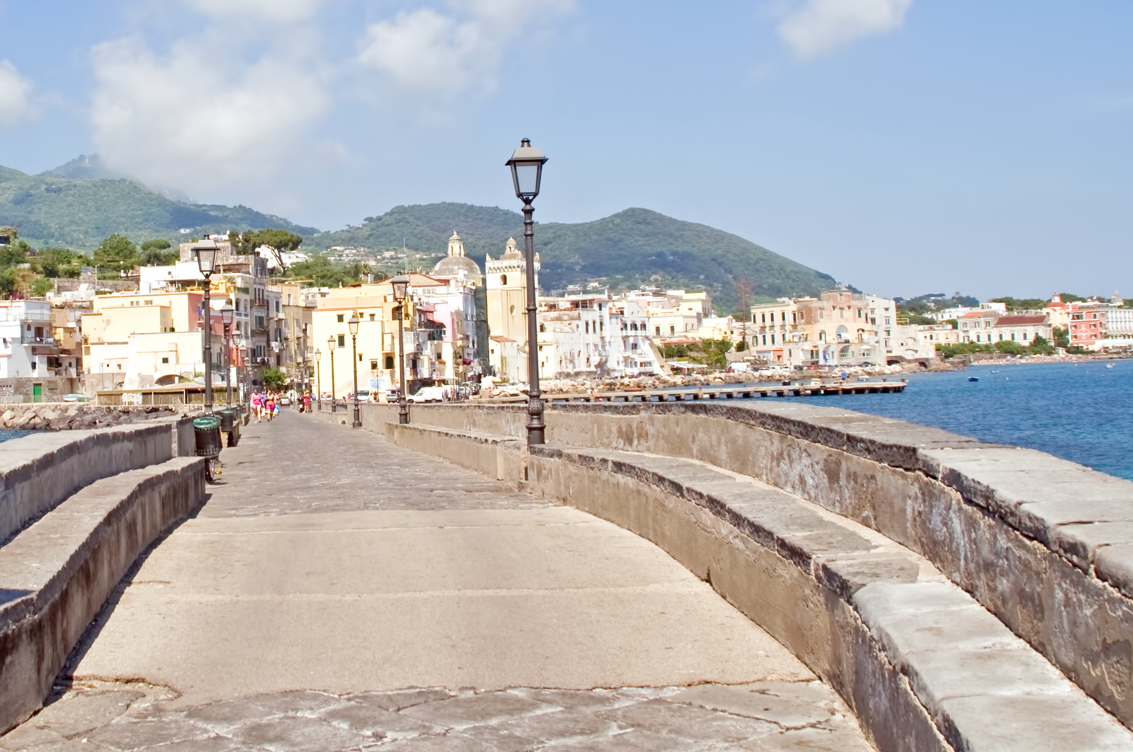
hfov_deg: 39.0
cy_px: 208
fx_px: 1572
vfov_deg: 26.6
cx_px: 350
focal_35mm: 50
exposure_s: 1/500
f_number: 11
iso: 200
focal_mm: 18
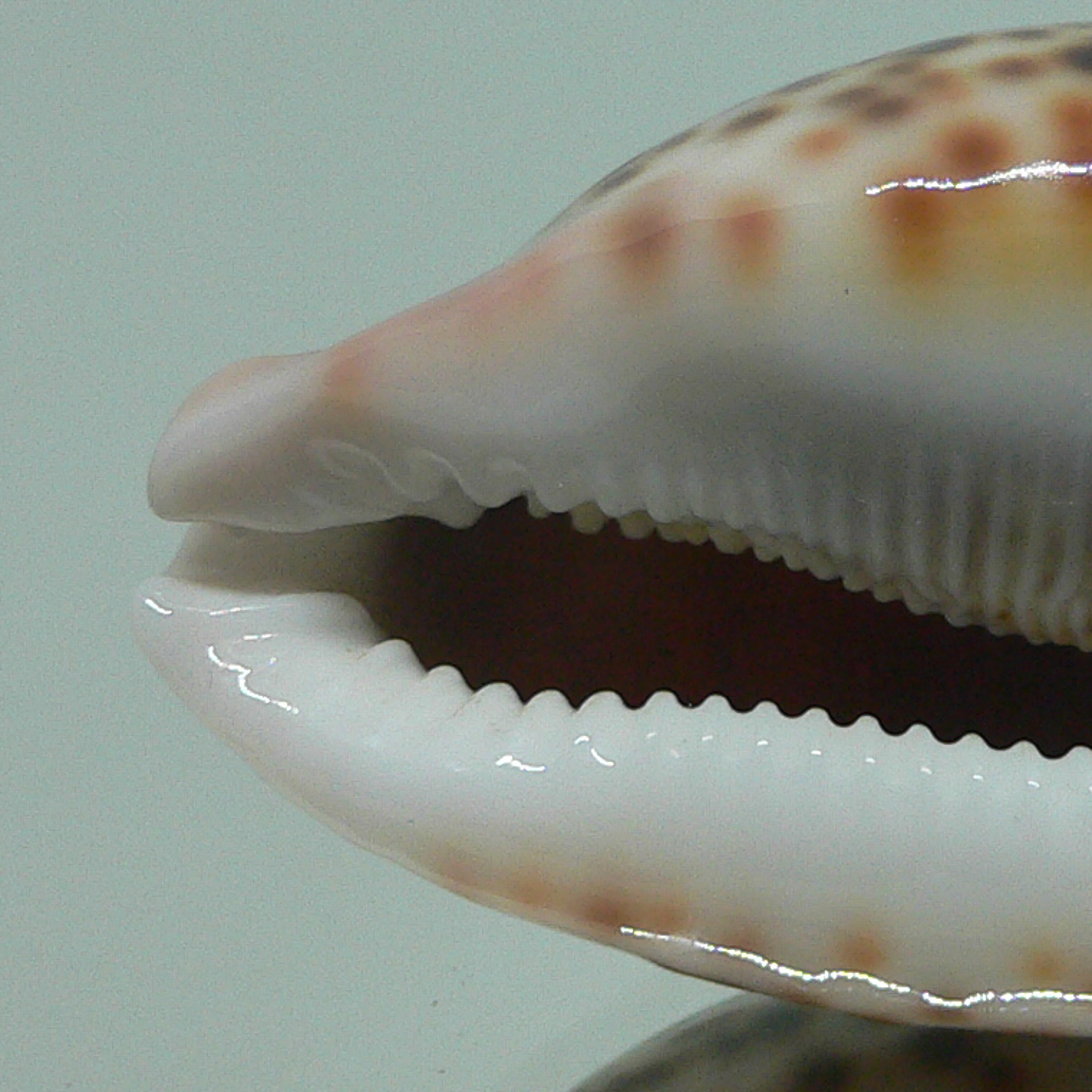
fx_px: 2927
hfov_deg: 20.7
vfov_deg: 21.0
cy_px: 798
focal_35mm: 82
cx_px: 992
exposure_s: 1/60
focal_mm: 4.6
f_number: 2.8
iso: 150
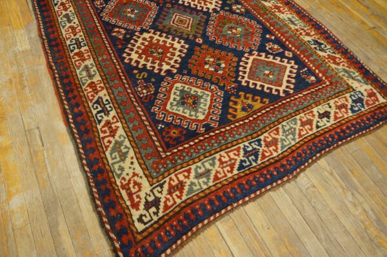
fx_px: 290
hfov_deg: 67.4
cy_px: 128
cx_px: 194
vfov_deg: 47.9
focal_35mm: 27
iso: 2000
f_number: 4
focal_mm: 18
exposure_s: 1/160
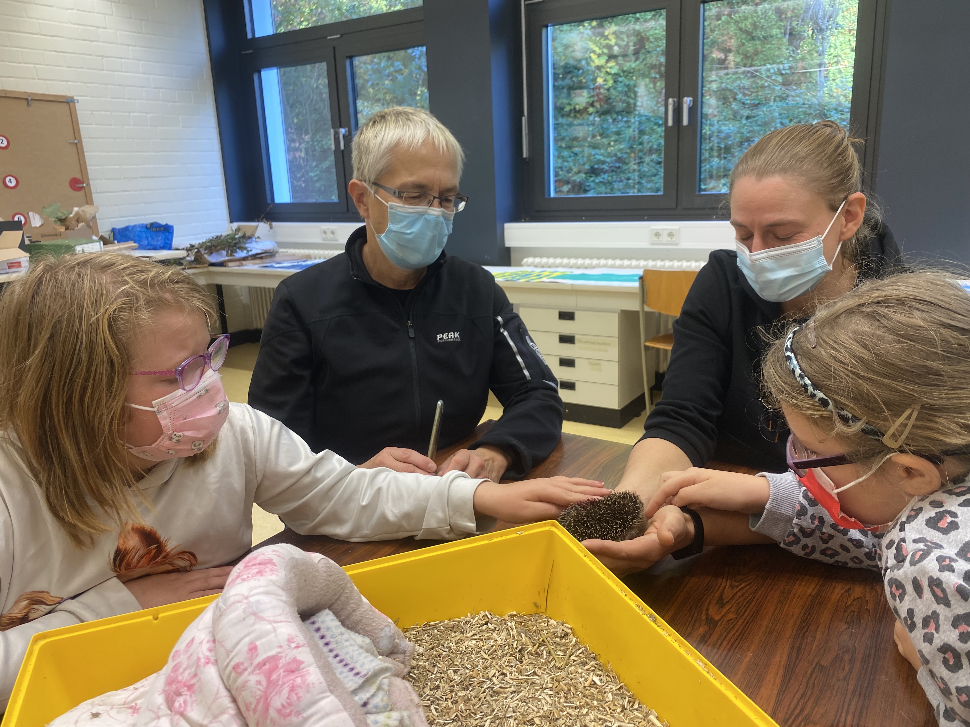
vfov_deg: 53.1
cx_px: 485
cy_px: 364
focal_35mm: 26
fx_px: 729
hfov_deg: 67.3
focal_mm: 4.25
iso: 80
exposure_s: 1/100
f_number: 1.8
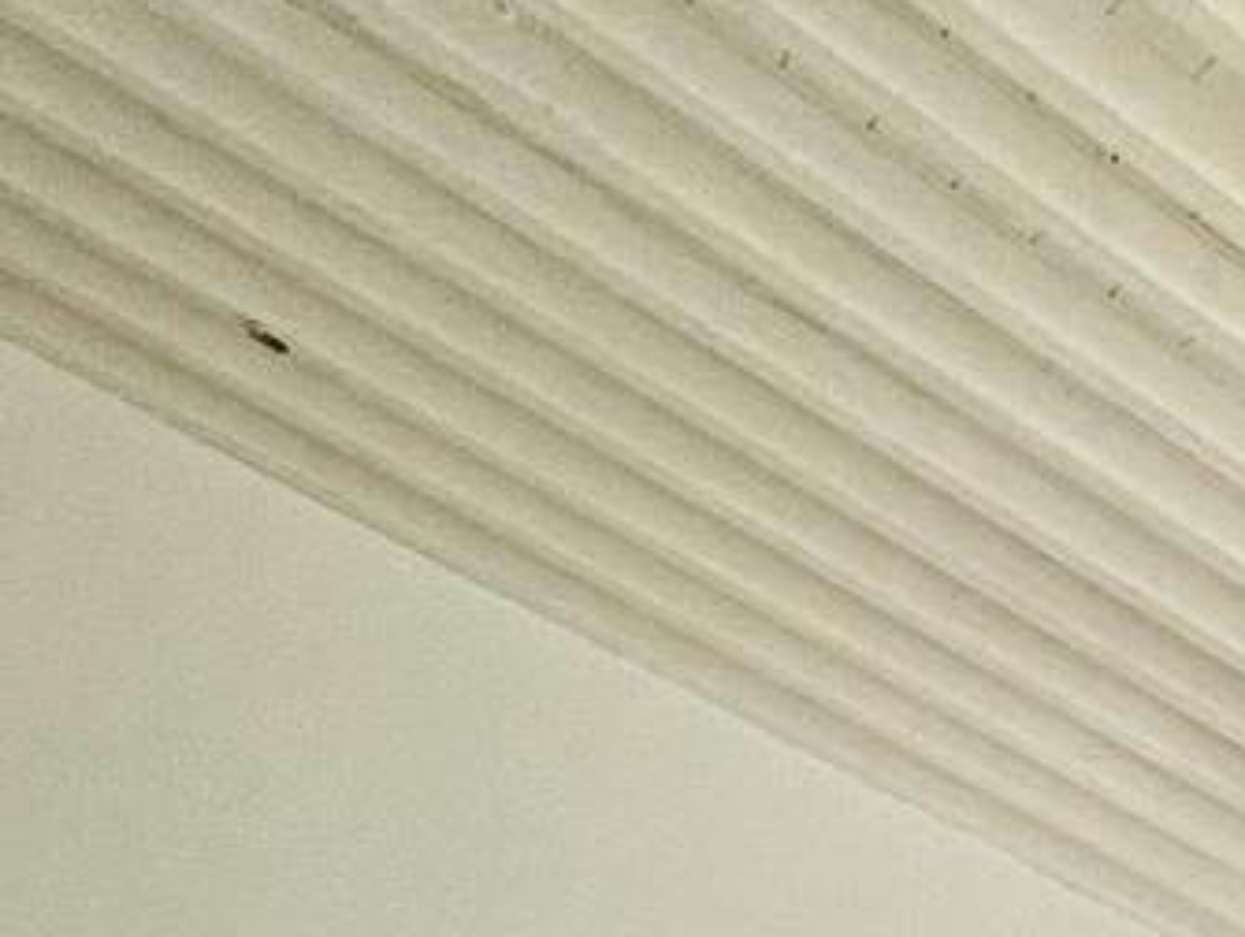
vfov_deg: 18.5
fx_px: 2232
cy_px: 1681
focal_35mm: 62
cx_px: 2289
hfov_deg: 20.7
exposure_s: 1/120
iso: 100
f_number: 1.8
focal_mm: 1.57
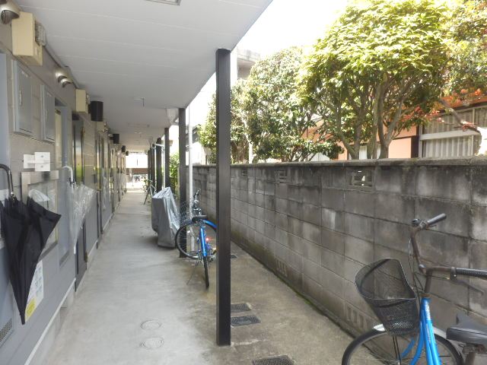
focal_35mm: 24
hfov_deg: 71.6
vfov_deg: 56.8
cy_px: 182
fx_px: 338
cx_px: 244
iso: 80
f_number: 3
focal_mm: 4.2
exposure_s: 1/125
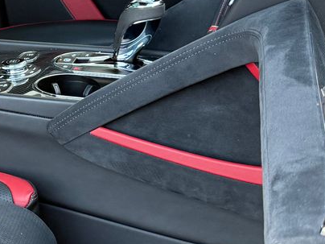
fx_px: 892
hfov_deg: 18.8
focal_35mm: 95
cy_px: 78
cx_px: -128
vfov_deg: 15.5
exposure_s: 1/64
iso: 200
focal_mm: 6.76
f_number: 1.78
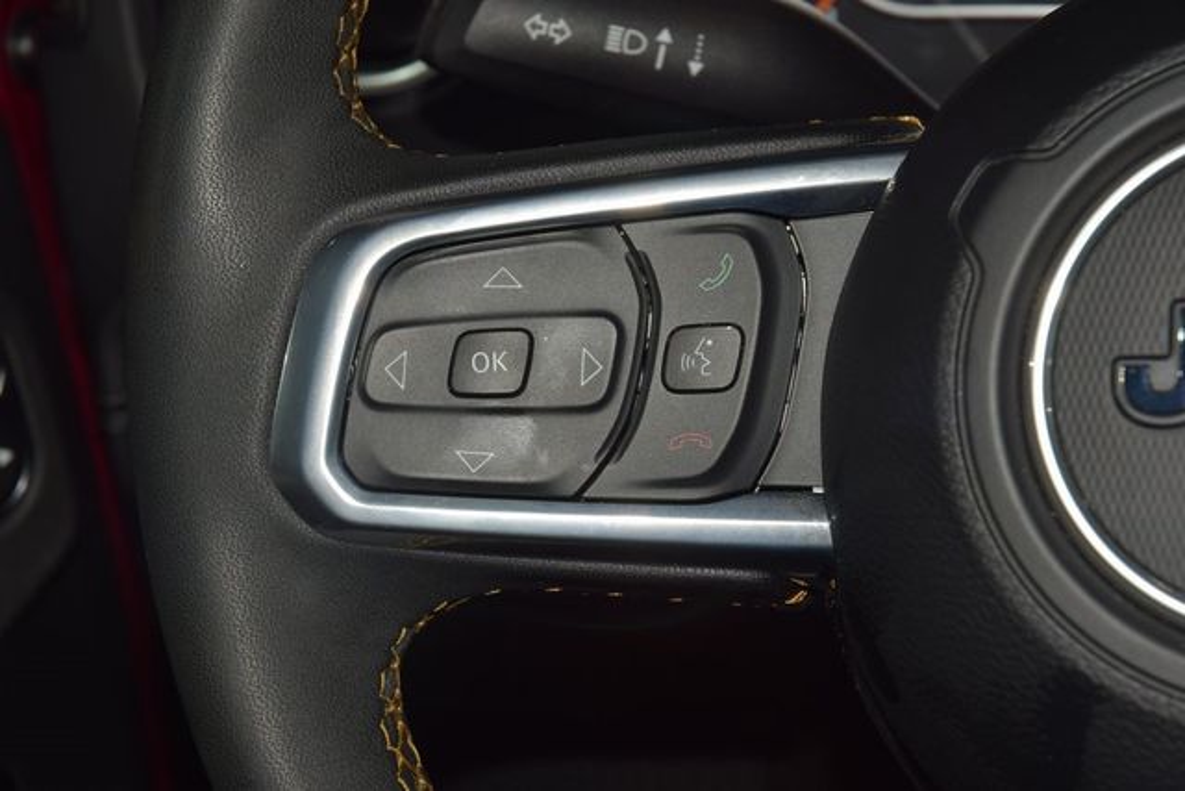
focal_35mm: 105
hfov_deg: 19.5
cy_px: 396
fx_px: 3457
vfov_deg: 13.0
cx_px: 592
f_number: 8
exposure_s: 1/125
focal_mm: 70
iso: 100
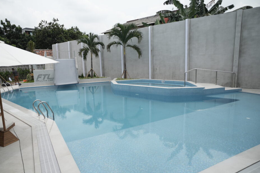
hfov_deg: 78.5
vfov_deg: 57.2
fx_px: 159
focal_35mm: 22
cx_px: 121
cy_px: 89
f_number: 2.8
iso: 100
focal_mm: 20
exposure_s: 1/2000
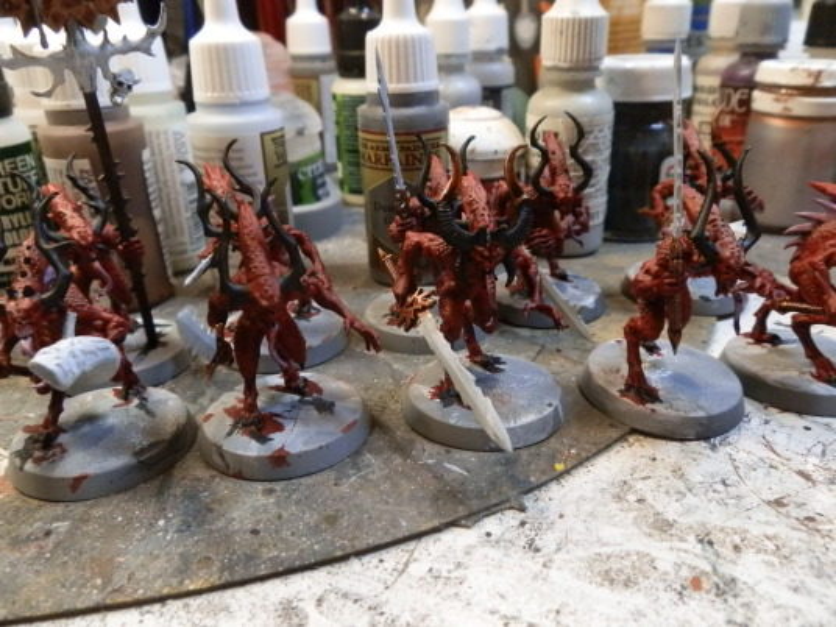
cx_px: 418
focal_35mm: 28
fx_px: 676
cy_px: 314
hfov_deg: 63.4
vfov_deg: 49.7
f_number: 3.1
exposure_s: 1/125
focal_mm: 5
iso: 400
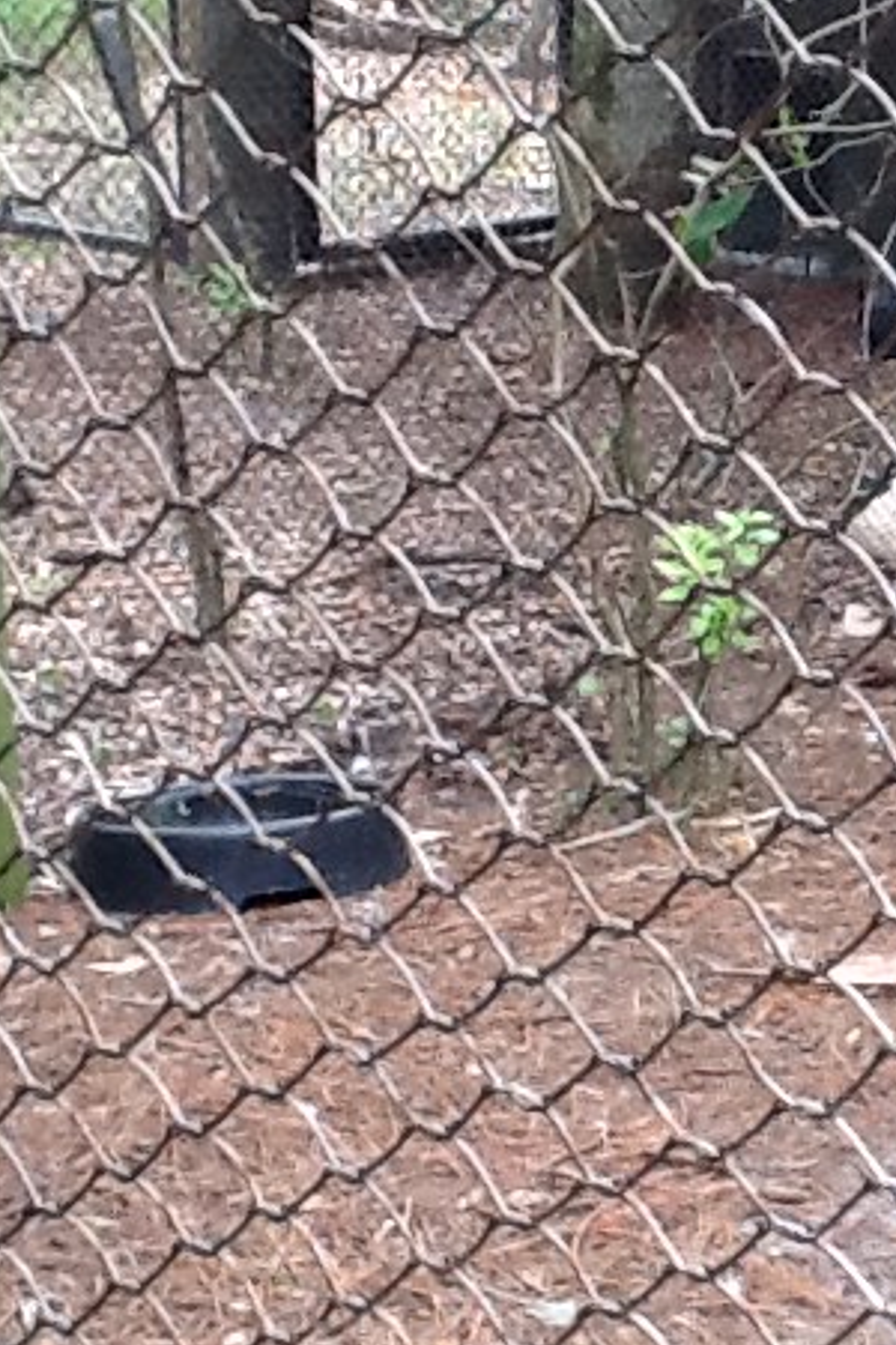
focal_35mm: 71
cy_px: 670
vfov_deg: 28.5
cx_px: 1081
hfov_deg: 18.2
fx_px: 2650
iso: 100
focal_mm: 2.03
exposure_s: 1/120
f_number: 2.4
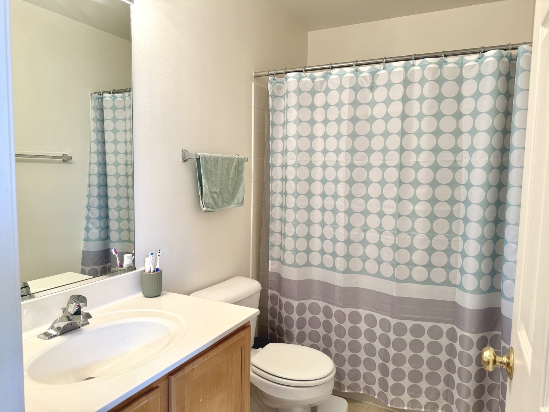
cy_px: 206
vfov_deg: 56.8
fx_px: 381
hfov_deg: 71.6
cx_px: 274
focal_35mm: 24
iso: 160
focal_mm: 6.76
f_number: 1.78
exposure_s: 1/120
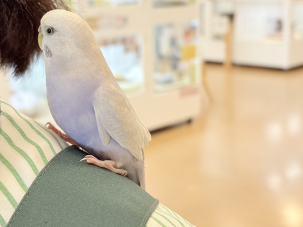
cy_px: 98
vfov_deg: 24.0
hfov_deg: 31.7
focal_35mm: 61
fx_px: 534
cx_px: 137
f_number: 1.6
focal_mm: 5.96
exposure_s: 1/100
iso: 80
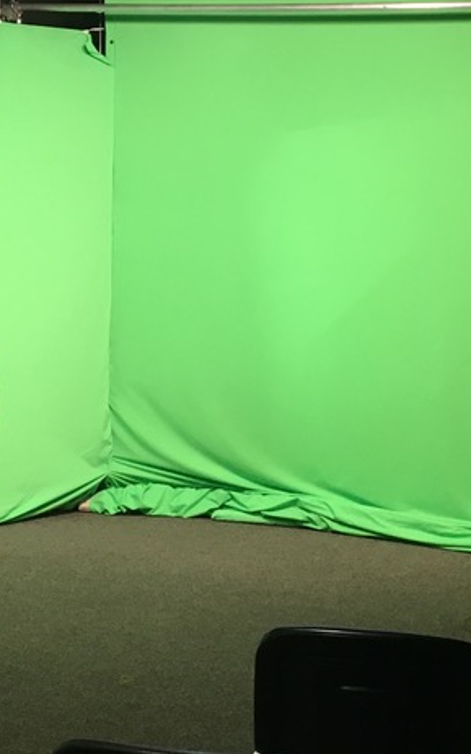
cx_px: 243
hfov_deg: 15.4
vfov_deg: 24.4
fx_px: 1747
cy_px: 383
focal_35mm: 85
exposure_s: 1/33
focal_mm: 4.15
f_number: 2.2
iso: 40
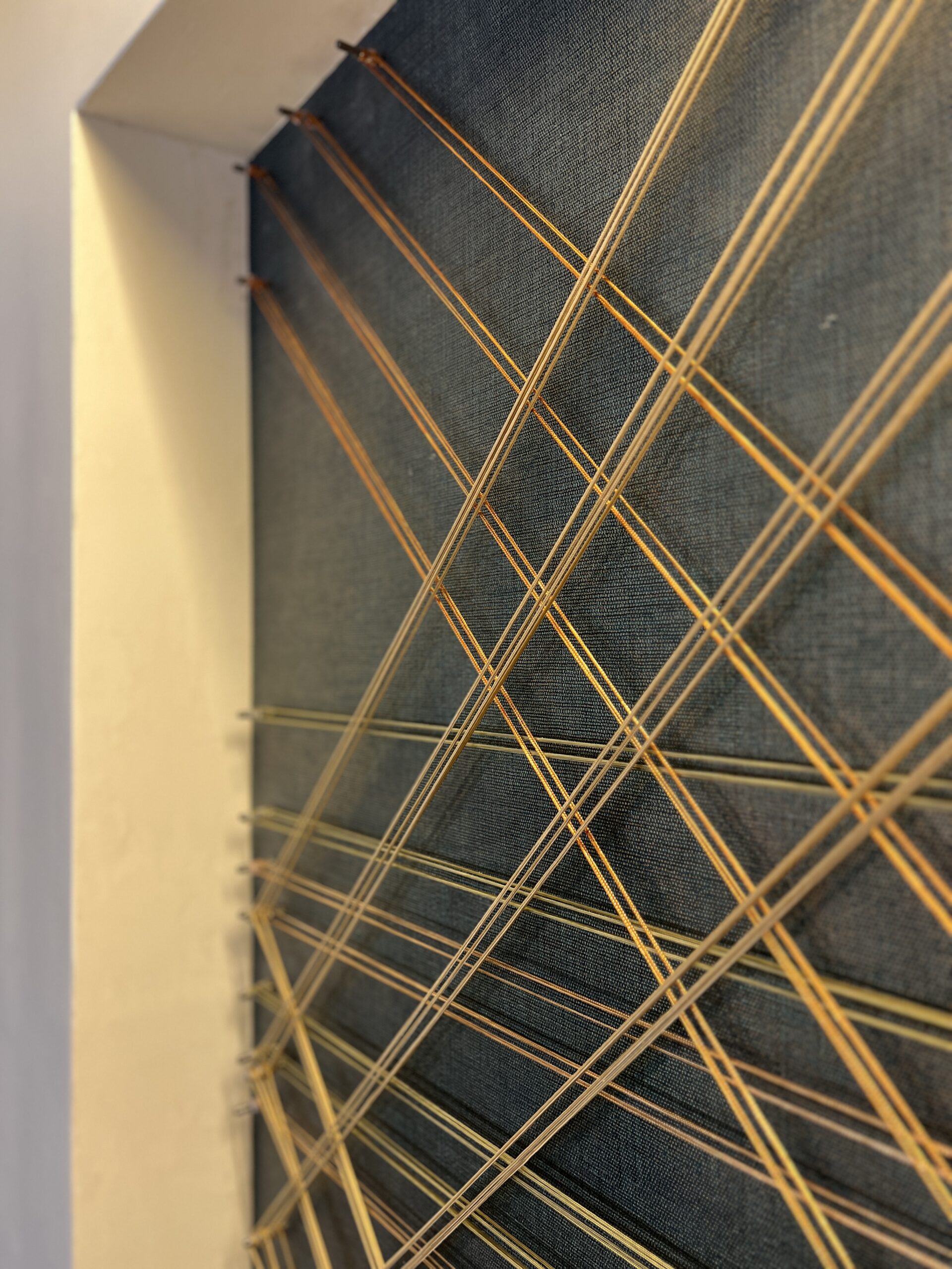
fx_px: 953
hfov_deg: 53.1
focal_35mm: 26
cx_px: 476
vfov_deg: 67.3
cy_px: 634
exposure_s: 1/60
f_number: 1.5
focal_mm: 5.7
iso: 160
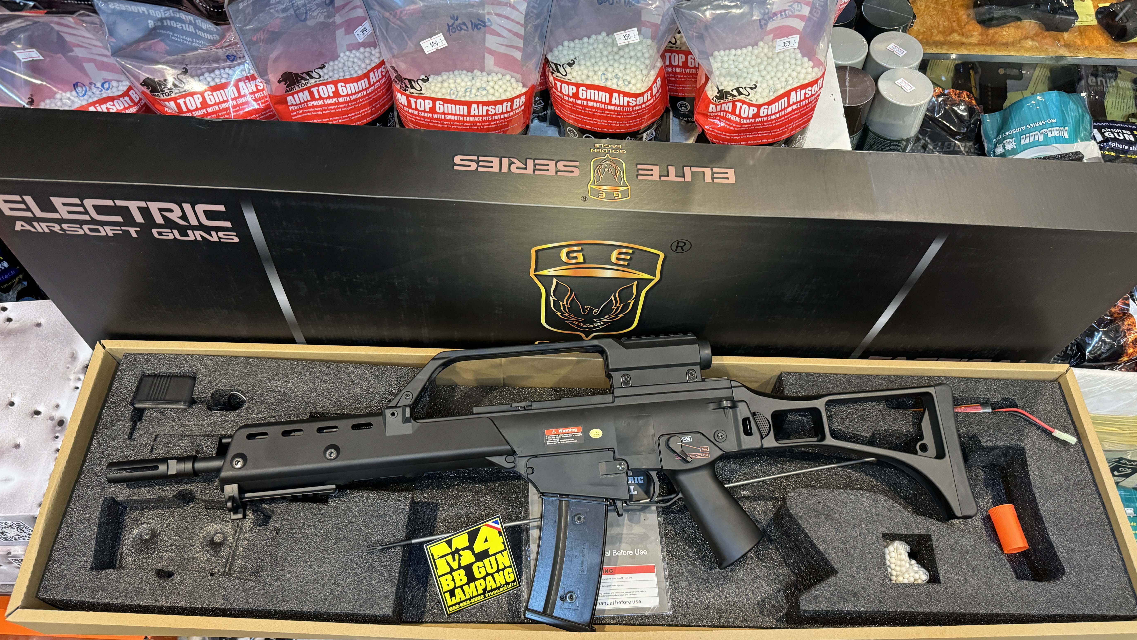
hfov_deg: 69.9
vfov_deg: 42.9
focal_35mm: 27
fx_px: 814
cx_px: 572
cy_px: 321
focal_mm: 6.86
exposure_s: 1/50
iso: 500
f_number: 1.78
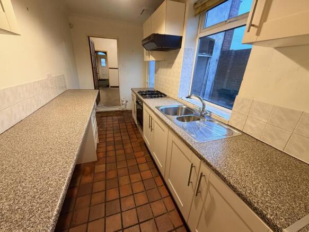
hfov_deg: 102.1
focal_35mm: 14
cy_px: 116
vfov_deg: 85.7
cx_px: 154
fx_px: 125
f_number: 2.2
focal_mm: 2.22
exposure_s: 1/50
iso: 320
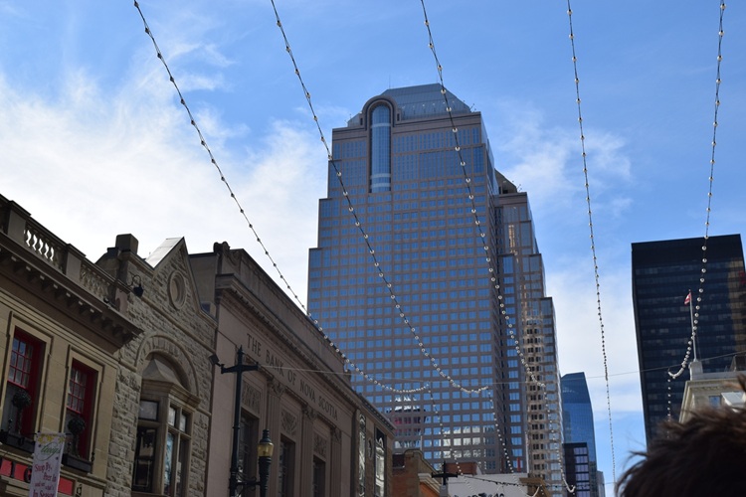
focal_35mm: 48
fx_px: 995
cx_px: 373
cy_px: 248
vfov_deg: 28.1
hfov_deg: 41.1
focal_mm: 32
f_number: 10
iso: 200
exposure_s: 1/400
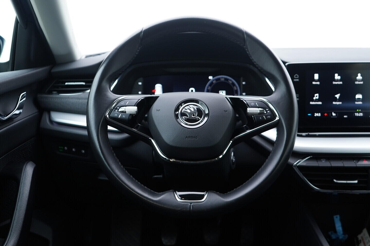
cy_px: 123
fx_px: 370
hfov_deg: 53.1
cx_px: 185
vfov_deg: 36.9
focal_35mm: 36
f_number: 2.8
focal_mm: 24
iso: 250
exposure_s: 1/40
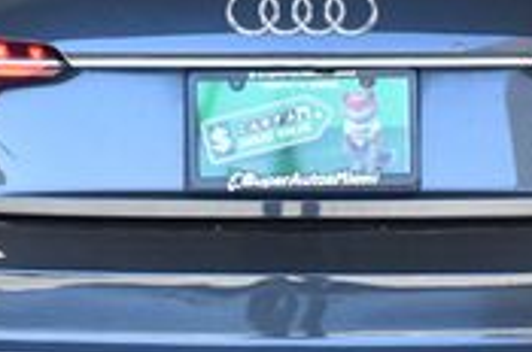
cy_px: -12
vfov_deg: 10.3
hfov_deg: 15.6
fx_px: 1947
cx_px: 274
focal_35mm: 132
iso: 2500
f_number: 10
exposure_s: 1/400
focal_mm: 24
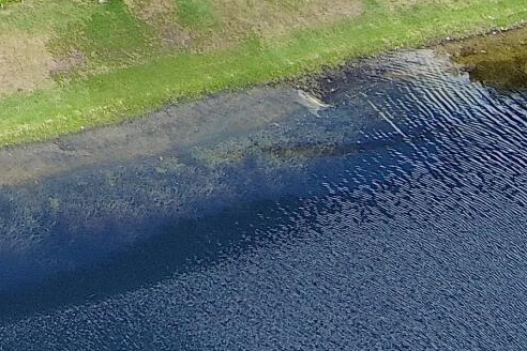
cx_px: -802
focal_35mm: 177
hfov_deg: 10.0
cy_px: -715
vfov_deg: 6.9
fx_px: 2591
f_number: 2.8
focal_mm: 10.57
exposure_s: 1/398
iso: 100
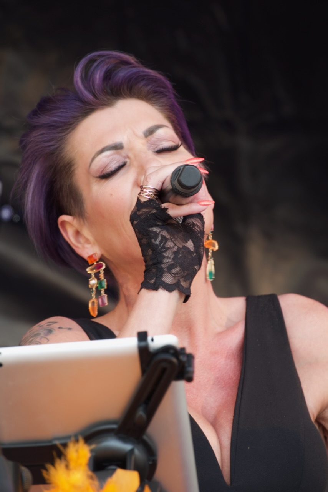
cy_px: 246
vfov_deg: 8.0
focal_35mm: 256
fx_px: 3497
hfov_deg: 5.4
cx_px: 164
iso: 100
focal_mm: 93.9
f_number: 4
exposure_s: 1/50
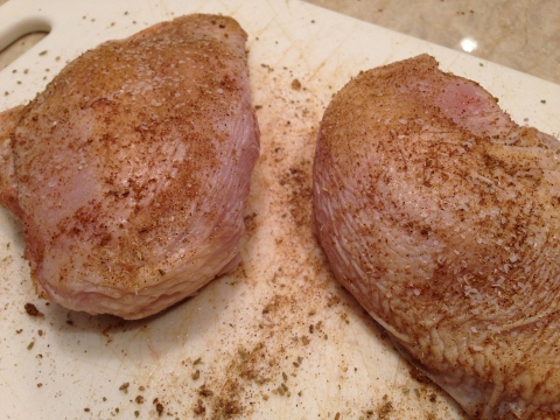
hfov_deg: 55.4
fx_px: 534
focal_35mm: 33
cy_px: 210
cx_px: 280
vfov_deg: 42.9
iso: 64
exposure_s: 1/20
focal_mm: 4.12
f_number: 2.4
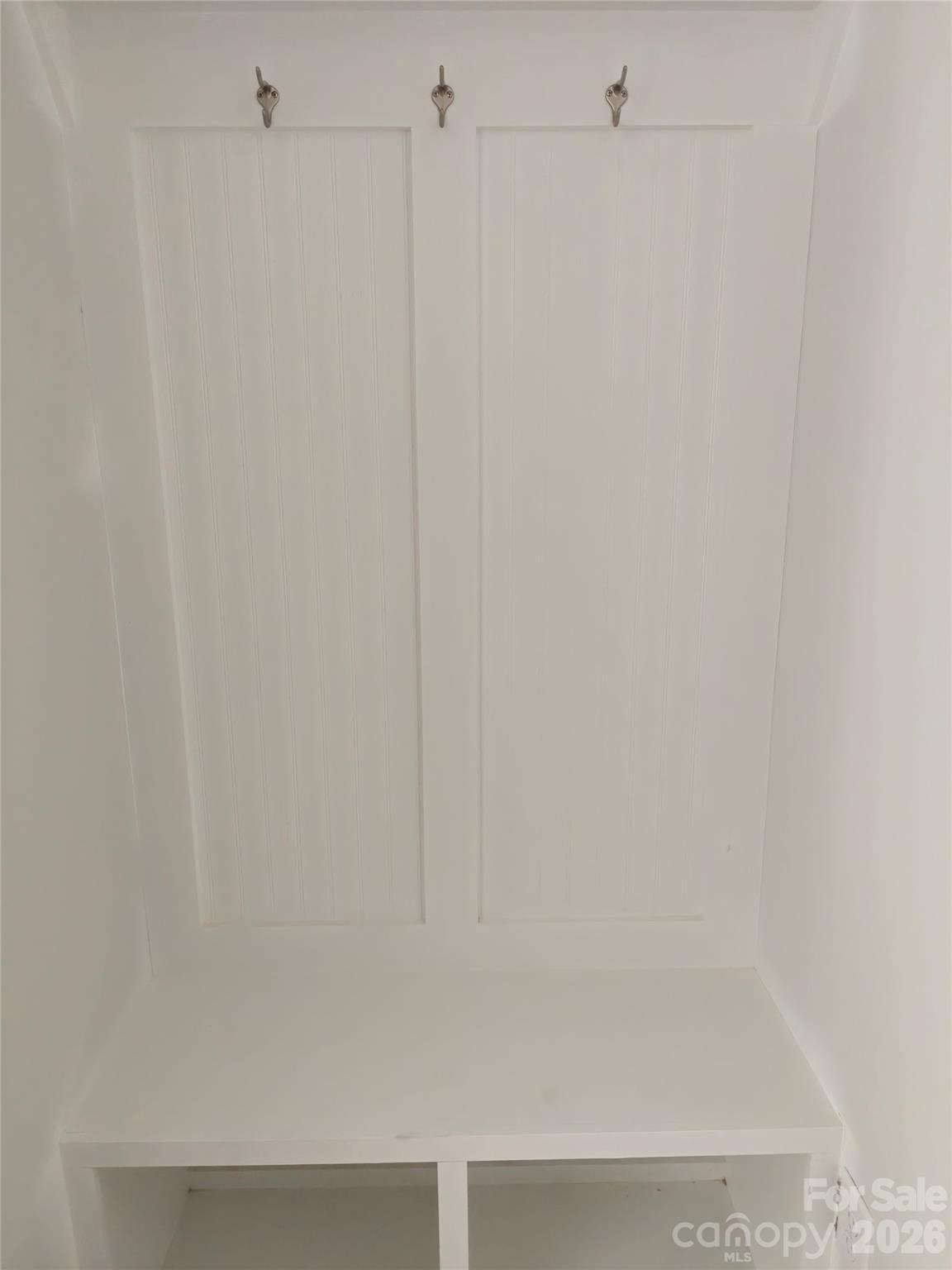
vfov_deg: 73.9
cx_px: 476
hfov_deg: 58.9
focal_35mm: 23
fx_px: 843
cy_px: 635
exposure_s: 1/200
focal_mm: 6.06
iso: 2500
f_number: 1.6
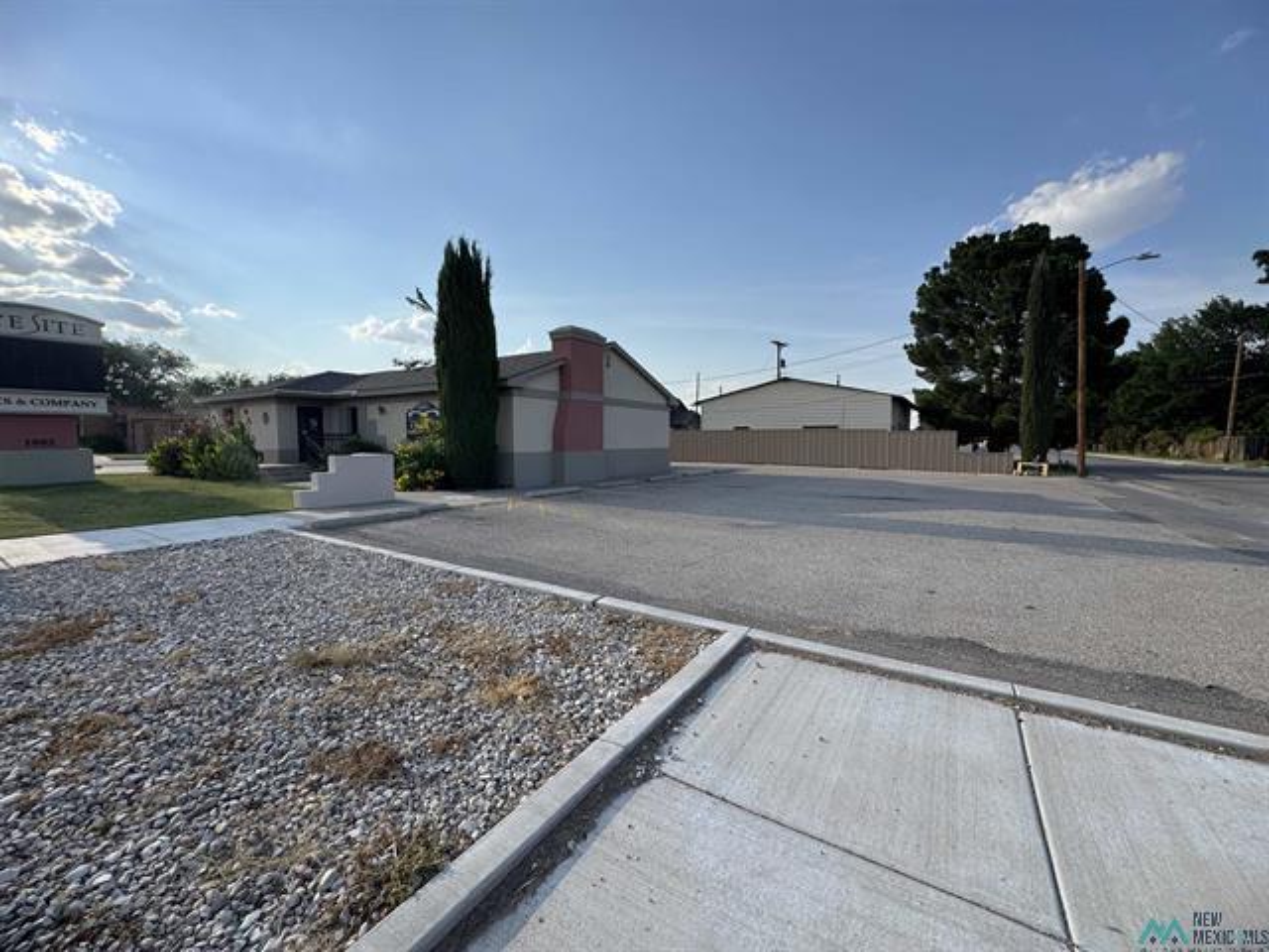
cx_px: 634
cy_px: 476
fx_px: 513
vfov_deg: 85.7
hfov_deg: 102.1
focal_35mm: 14
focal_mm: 2.22
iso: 50
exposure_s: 1/1477
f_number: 2.2
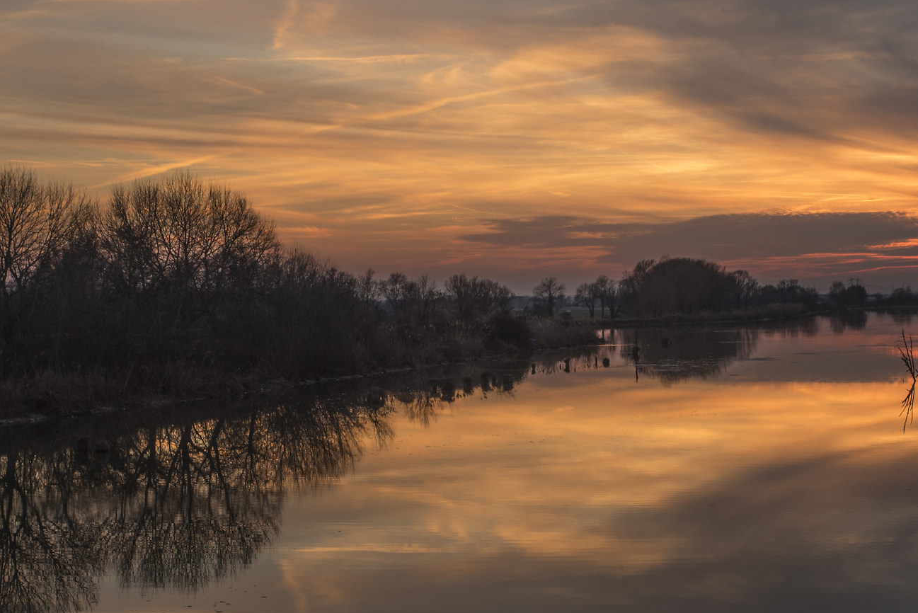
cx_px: 645
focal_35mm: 74
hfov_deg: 27.1
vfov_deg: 18.4
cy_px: 339
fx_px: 1888
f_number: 20
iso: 200
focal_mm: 40
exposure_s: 1/20
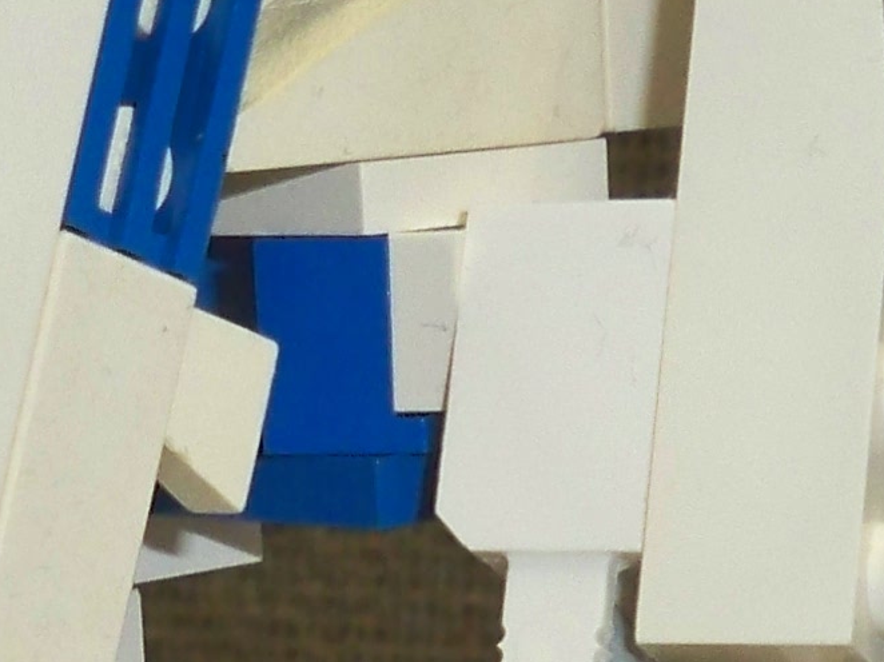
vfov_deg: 7.4
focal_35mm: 193
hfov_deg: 10.2
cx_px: 252
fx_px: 4927
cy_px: 1343
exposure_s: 1/30
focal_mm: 6.3
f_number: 3.1
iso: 200
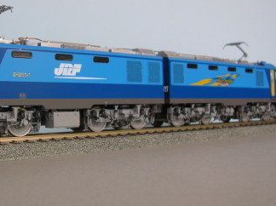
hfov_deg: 35.1
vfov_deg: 26.9
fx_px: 430
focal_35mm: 54
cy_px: 83
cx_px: 82
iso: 50
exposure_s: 1/194
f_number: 2.8
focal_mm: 5.8
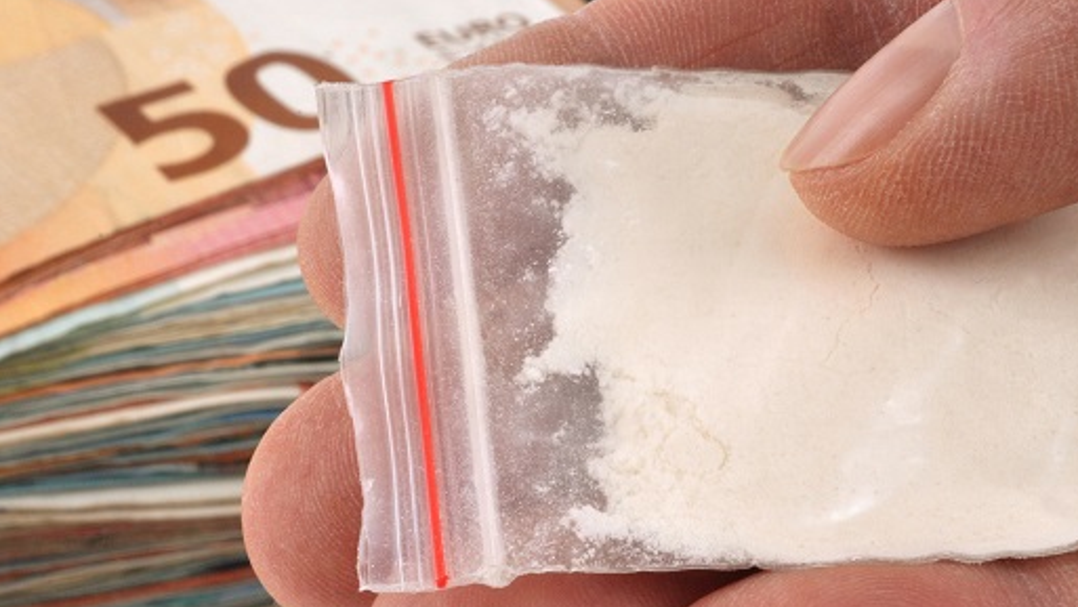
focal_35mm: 123
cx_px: 668
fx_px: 3517
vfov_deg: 9.9
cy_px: 381
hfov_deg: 17.4
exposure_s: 1/60
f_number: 36
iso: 200
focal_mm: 60
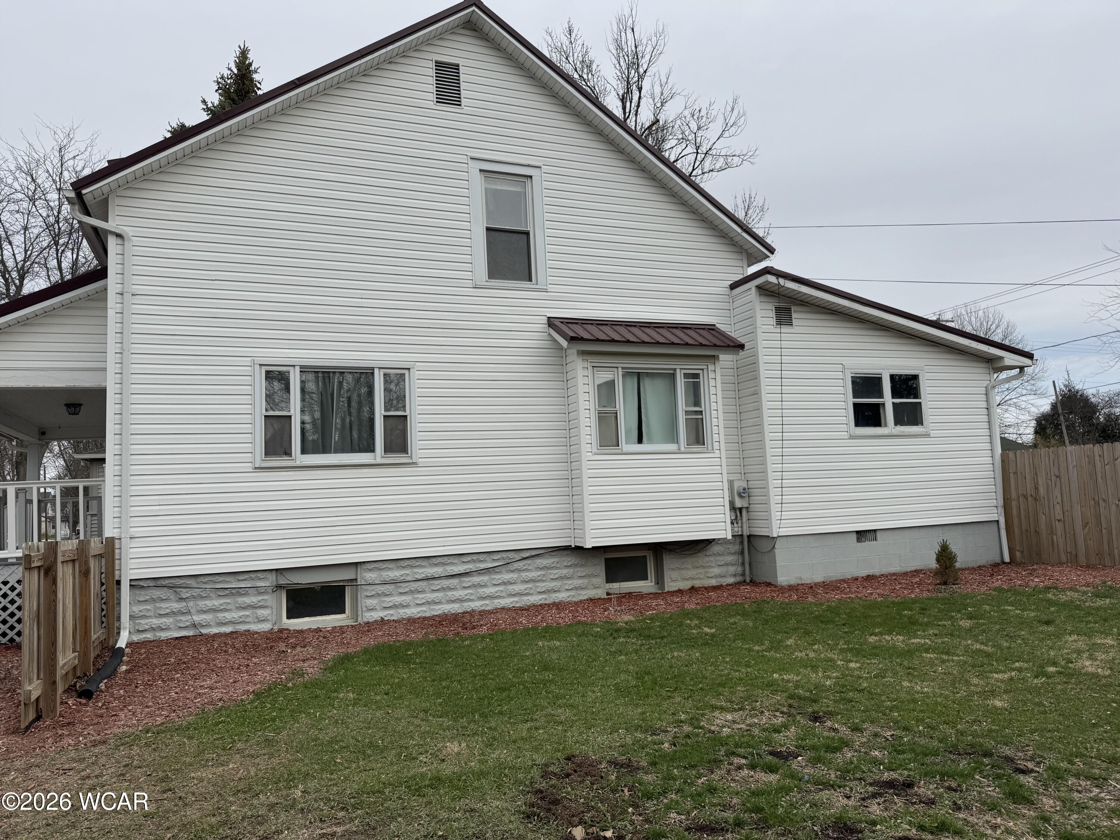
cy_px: 420
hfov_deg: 71.6
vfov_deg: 56.8
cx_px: 560
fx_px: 777
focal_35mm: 24
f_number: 1.78
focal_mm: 6.76
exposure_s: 1/6410
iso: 80
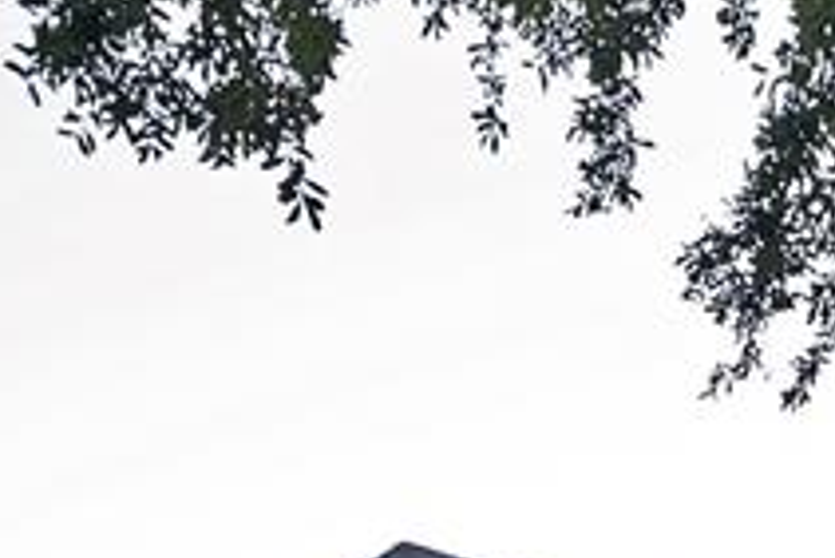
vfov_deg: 12.3
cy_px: 1270
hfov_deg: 21.1
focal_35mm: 92
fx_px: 2135
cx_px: 906
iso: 640
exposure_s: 1/6
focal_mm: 19
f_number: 9
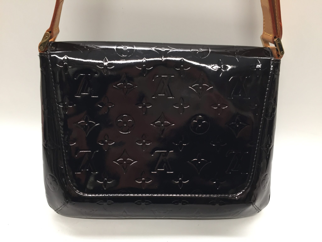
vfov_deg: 48.2
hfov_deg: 61.7
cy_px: 121
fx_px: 270
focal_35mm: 29
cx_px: 161
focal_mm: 4.15
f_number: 2.2
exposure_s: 1/30
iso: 80
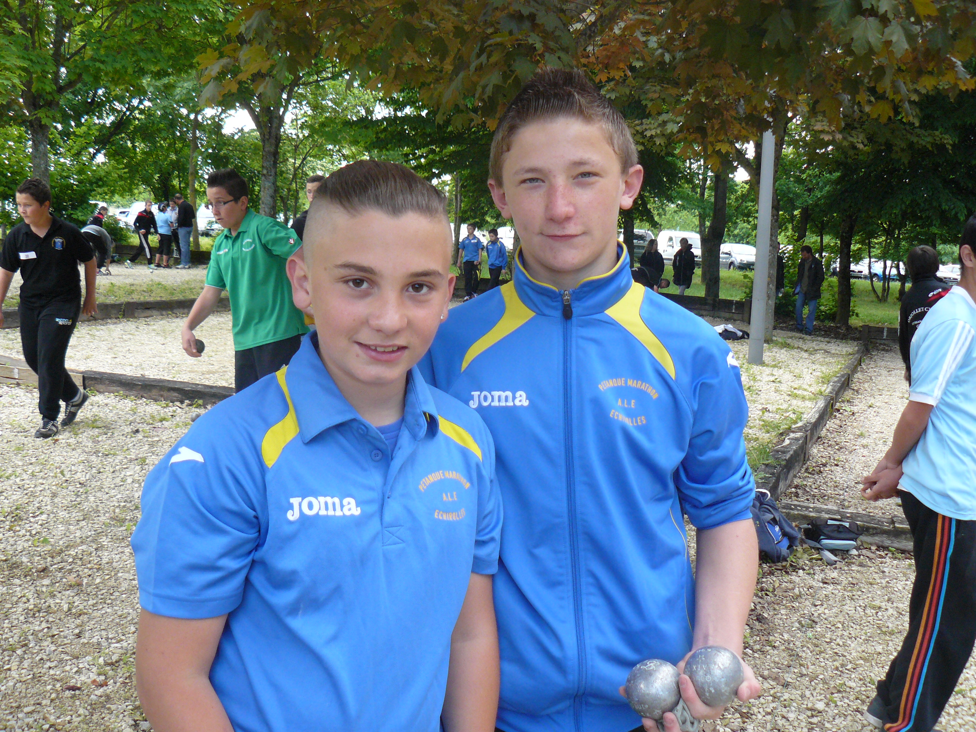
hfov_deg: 51.4
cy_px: 366
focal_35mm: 36
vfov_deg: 39.7
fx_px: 1015
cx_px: 488
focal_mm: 6
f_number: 2.8
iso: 200
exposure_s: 1/160
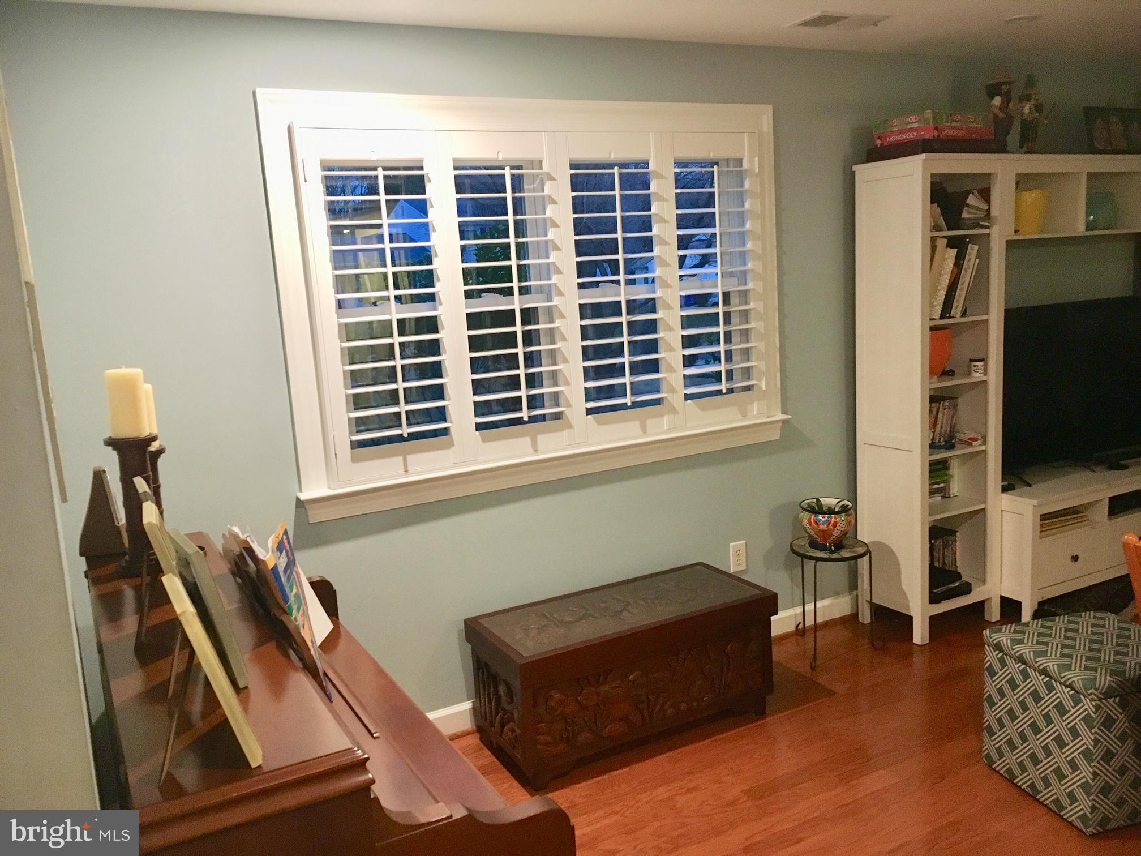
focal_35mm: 29
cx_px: 570
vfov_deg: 48.2
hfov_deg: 61.7
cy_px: 428
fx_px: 956
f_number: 2.2
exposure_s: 1/30
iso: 200
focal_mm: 4.15
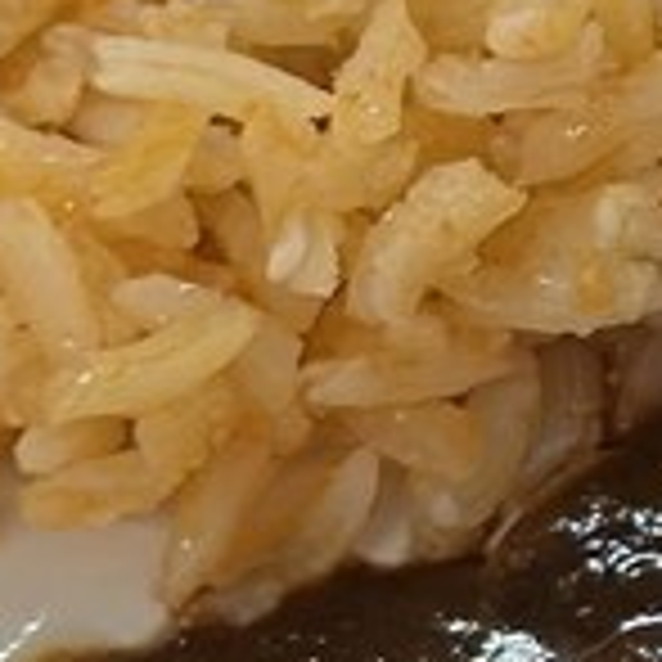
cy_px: -441
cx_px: 1702
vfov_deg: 5.0
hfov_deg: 4.9
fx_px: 7486
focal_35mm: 346
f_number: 1.78
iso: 200
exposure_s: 1/60
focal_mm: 6.86
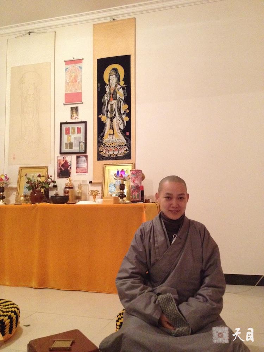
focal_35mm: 35
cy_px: 176
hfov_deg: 40.7
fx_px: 356
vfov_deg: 52.6
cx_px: 132
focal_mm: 4.28
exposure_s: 1/15
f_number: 2.4
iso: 640
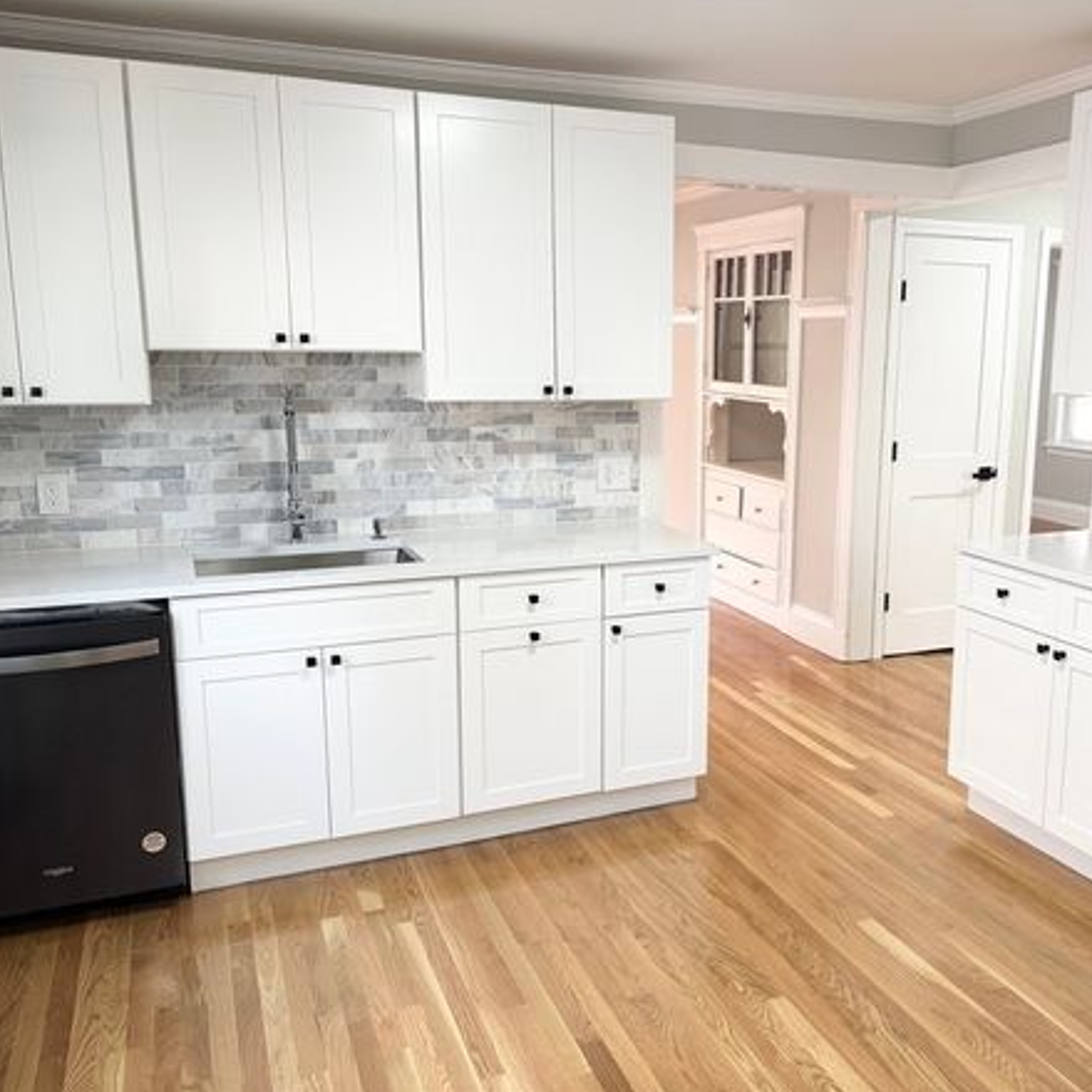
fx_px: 1106
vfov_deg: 52.5
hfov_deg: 52.0
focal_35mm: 31
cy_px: 545
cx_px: 678
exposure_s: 1/120
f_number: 1.6
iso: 125
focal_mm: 5.96
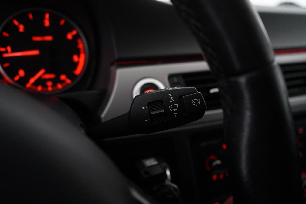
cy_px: 102
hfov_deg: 65.5
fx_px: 238
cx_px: 153
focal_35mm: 28
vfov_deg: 46.4
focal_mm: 28
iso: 4000
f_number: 3.5
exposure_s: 1/60
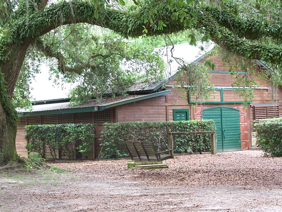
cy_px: 83
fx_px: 701
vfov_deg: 17.1
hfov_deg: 22.7
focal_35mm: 86
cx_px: 107
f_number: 3
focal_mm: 8.5
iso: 80
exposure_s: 1/100
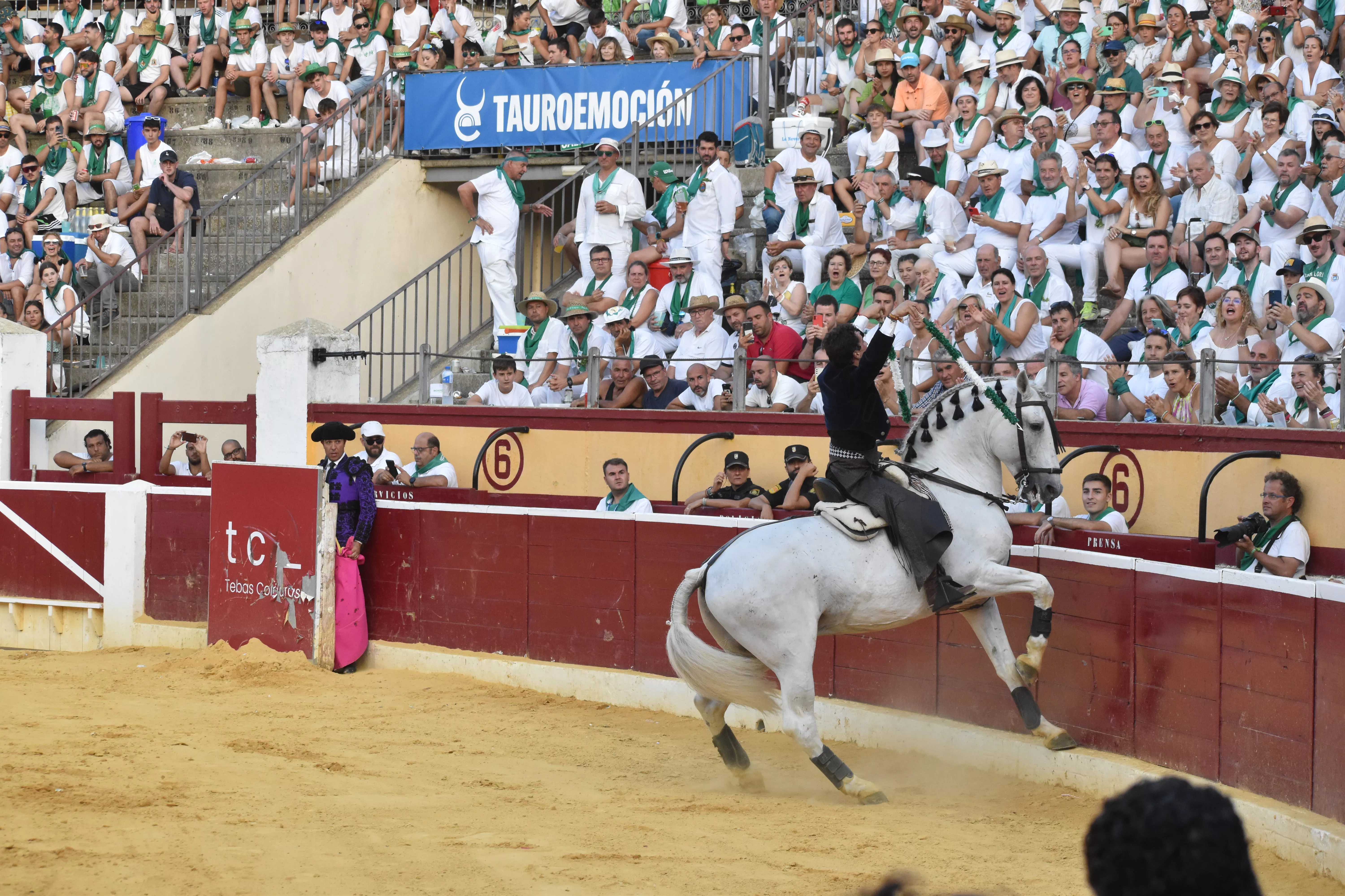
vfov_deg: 13.0
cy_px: 448
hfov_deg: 19.5
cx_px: 672
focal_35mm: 105
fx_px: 3923
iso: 1600
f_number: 7.1
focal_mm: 70
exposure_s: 1/800
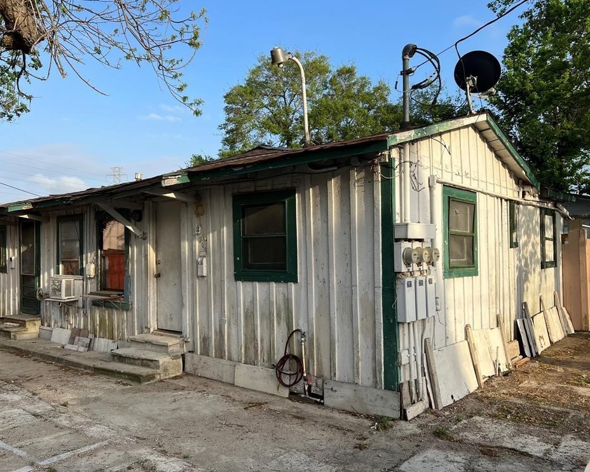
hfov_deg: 62.2
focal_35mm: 28
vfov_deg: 51.5
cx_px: 299
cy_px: 238
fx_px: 489
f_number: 1.5
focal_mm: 5.7
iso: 50
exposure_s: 1/2208
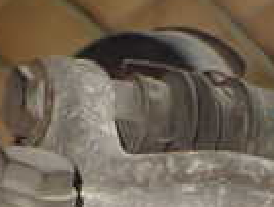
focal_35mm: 134
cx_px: 190
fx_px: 1063
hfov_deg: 14.7
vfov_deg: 10.4
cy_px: 385
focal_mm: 5.4
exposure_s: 1/100
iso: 800
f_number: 2.3
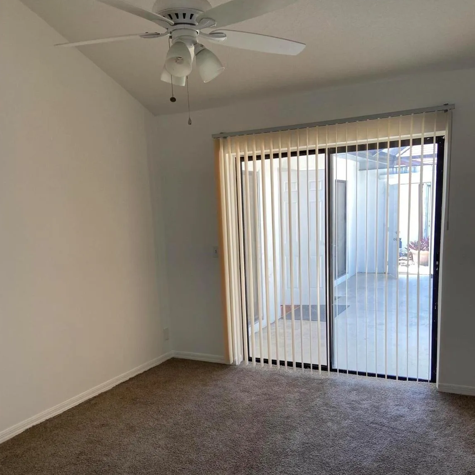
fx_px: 481
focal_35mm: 31
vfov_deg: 52.0
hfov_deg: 52.5
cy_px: 297
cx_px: 236
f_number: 1.8
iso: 64
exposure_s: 1/120
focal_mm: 4.25
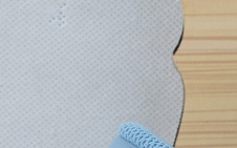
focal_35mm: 264
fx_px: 1705
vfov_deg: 4.9
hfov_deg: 7.4
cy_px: 292
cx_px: 570
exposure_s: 1/20
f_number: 10
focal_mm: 32.5
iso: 100
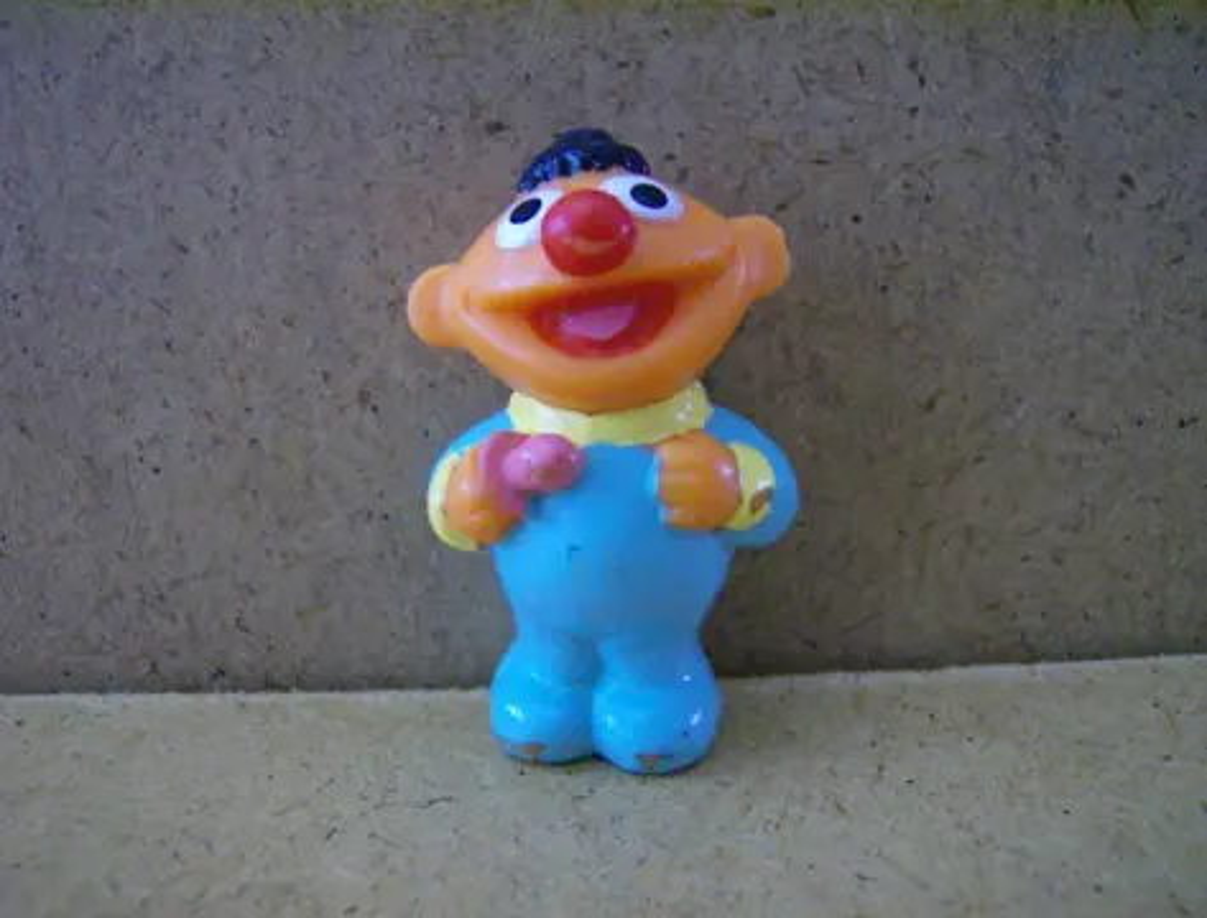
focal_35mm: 36
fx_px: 1262
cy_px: 459
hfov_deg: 51.1
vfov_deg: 40.0
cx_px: 604
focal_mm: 6
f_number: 2.8
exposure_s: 1/49.9
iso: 200
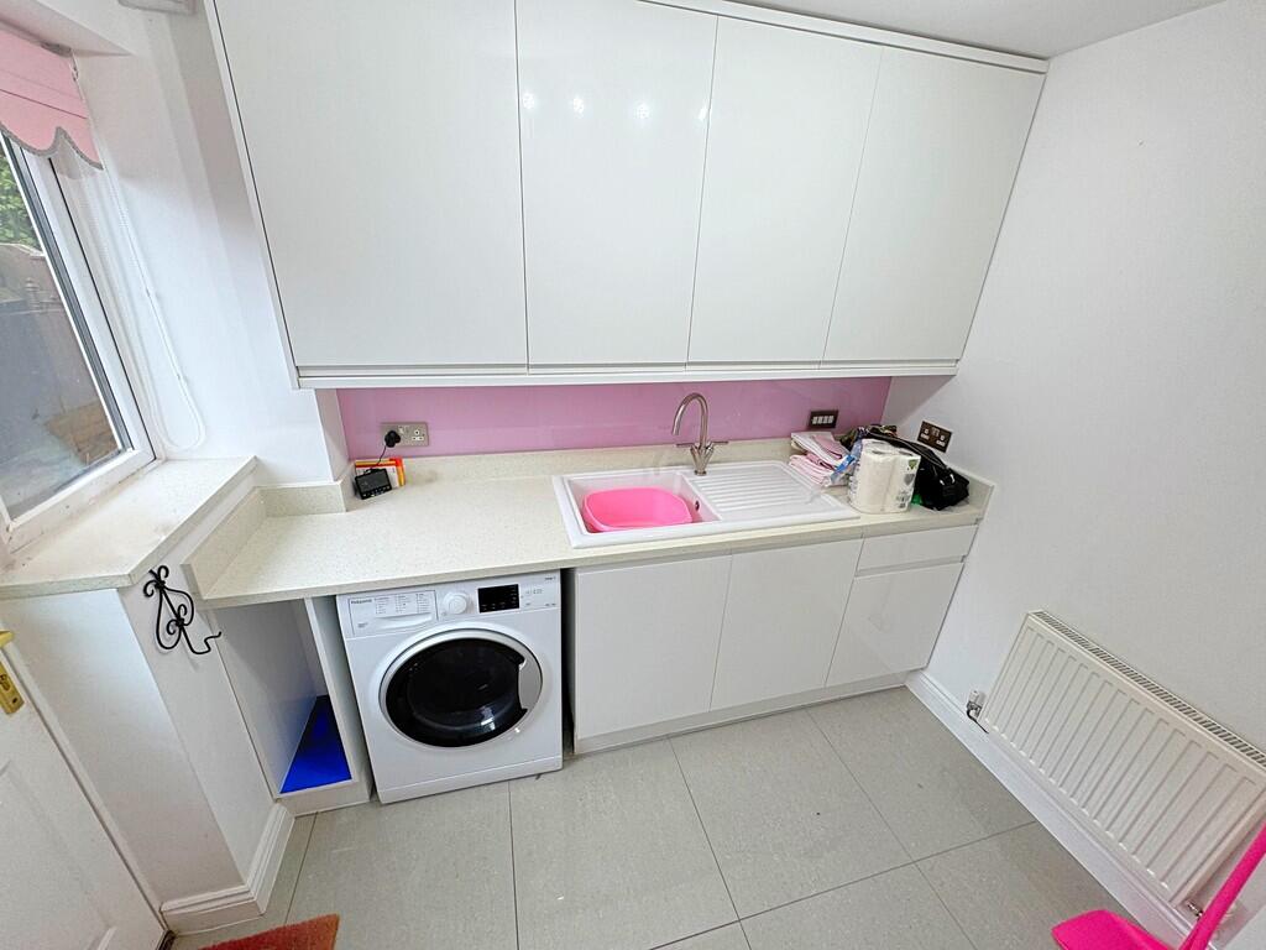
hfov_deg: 102.1
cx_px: 633
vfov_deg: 85.7
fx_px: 512
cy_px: 475
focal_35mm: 14
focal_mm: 2.22
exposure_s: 1/100
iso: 100
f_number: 2.2
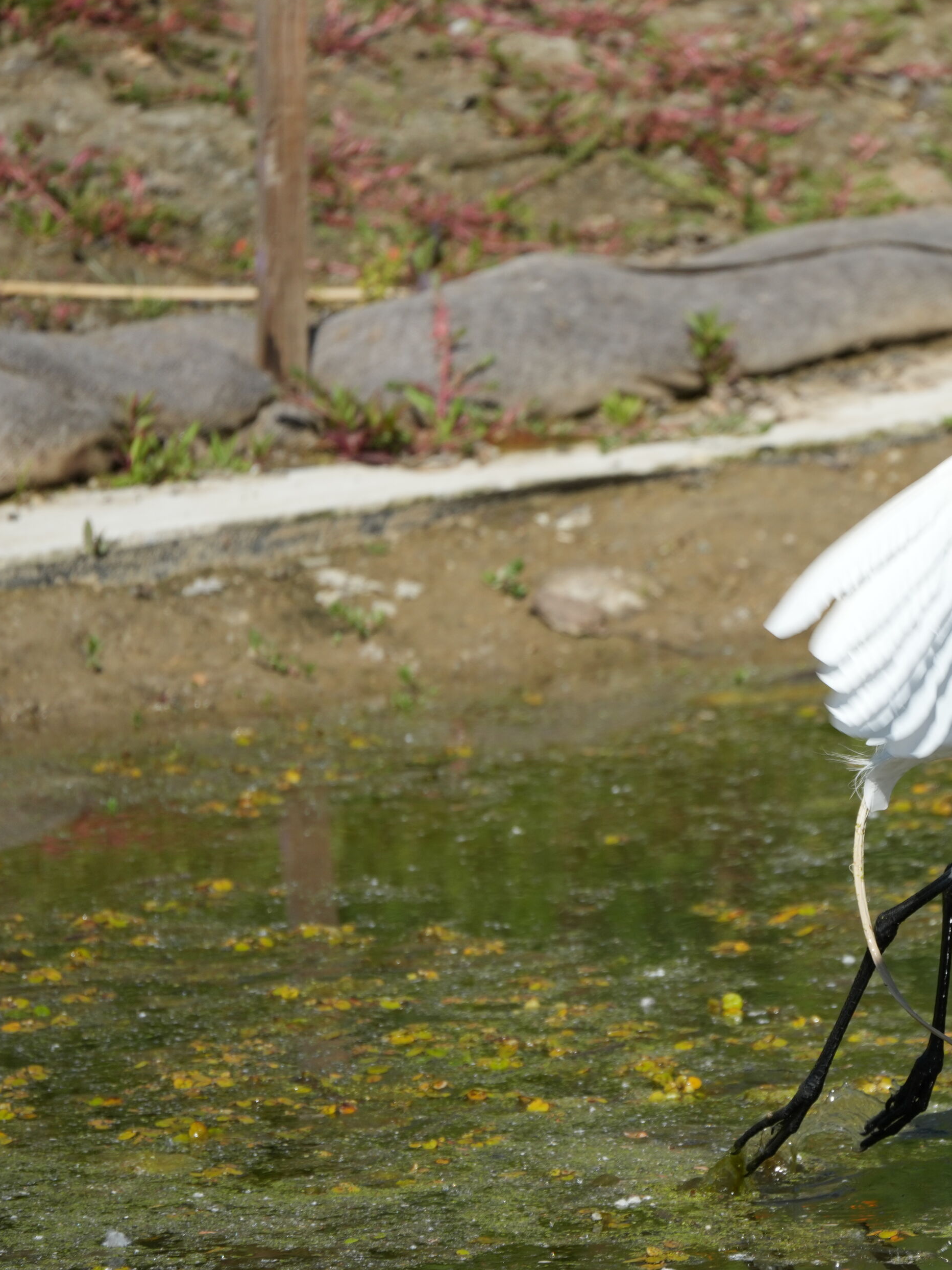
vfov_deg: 3.0
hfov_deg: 2.2
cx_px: 919
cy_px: 704
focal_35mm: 668
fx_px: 24497
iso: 400
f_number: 6.3
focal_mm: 400
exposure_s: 1/1600
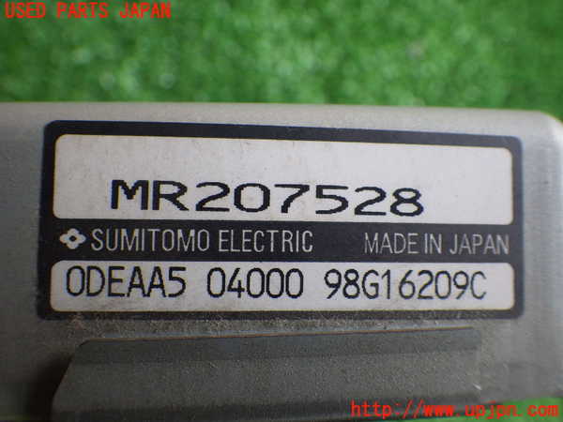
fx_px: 504
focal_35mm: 31
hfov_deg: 58.4
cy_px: 211
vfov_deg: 45.4
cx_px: 282
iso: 250
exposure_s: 1/45
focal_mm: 5.5
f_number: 2.3
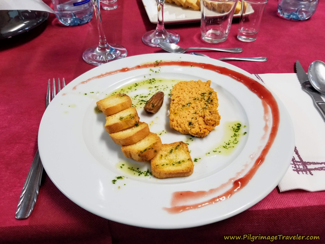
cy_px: 122
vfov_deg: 53.1
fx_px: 244
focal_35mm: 26
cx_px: 162
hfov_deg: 67.3
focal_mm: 4.3
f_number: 1.7
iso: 125
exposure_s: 1/50
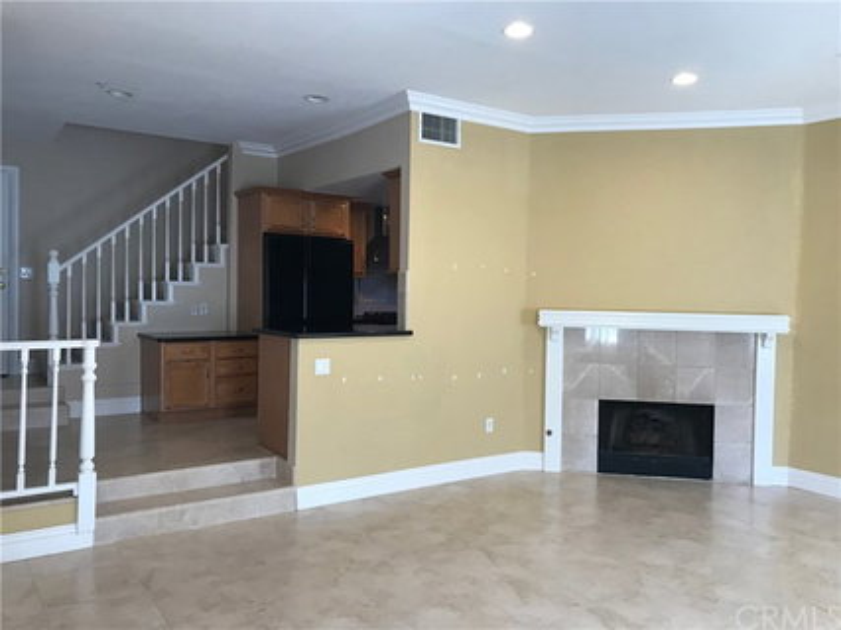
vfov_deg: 49.7
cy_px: 315
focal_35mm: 28
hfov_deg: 63.5
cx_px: 420
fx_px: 680
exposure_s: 1/30
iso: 25
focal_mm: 3.99
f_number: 1.8
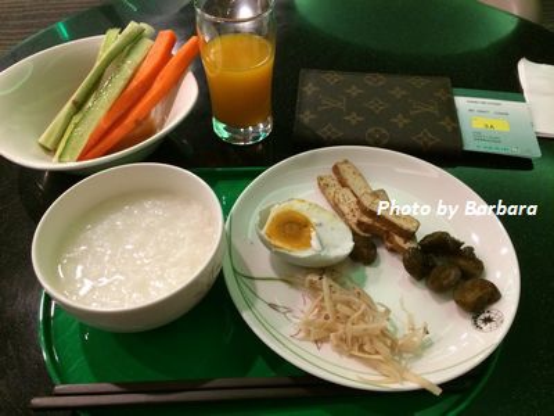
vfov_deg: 46.8
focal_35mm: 30
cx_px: 277
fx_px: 480
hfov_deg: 60.0
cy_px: 208
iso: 320
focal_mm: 4.12
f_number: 2.2
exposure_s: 1/24
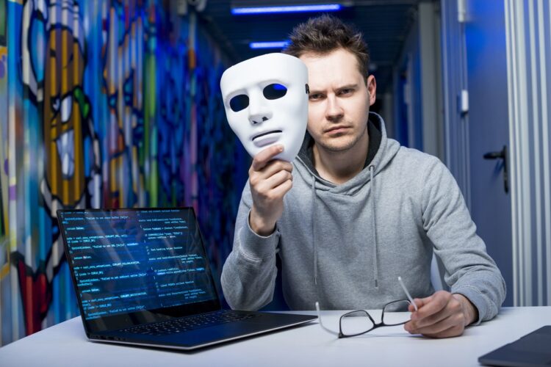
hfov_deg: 39.6
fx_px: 765
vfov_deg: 27.0
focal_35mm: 50
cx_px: 276
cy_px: 184
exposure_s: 1/80
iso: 400
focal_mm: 50
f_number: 4
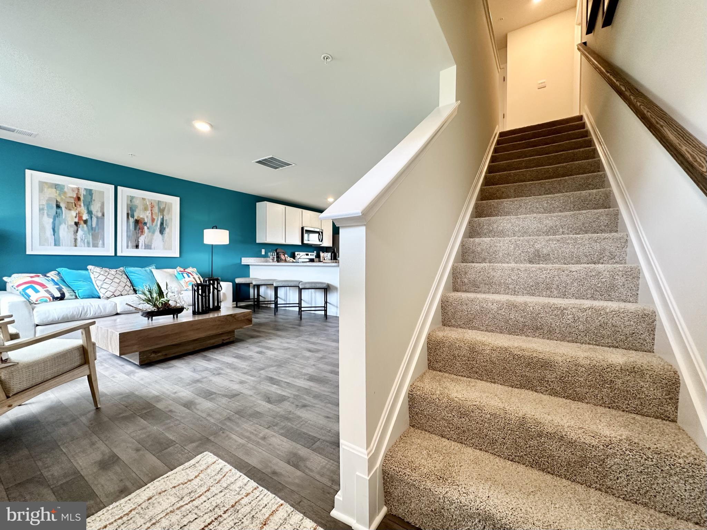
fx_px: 286
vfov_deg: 85.7
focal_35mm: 14
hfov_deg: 102.1
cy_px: 265
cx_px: 354
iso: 200
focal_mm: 2.22
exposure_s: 1/60
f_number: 2.2
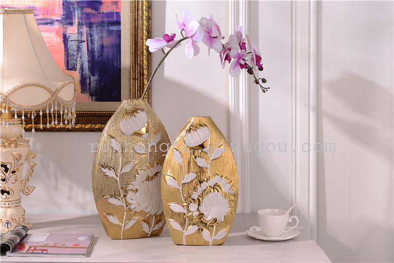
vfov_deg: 27.0
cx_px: 197
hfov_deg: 39.6
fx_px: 547
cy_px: 132
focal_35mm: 50
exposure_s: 1/60
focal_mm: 50
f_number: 5.6
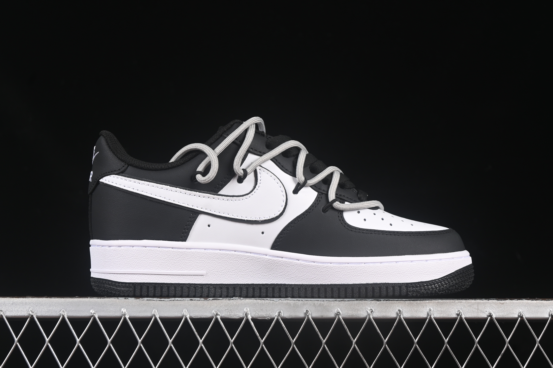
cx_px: 276
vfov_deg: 18.2
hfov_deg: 27.0
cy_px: 184
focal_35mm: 75
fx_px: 1152
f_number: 6.3
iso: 160
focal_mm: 50
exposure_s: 1/60
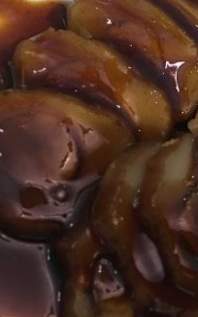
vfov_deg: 31.0
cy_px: 141
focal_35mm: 66
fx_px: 569
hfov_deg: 19.1
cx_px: 203
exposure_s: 1/8
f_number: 2.2
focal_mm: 4.15
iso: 125
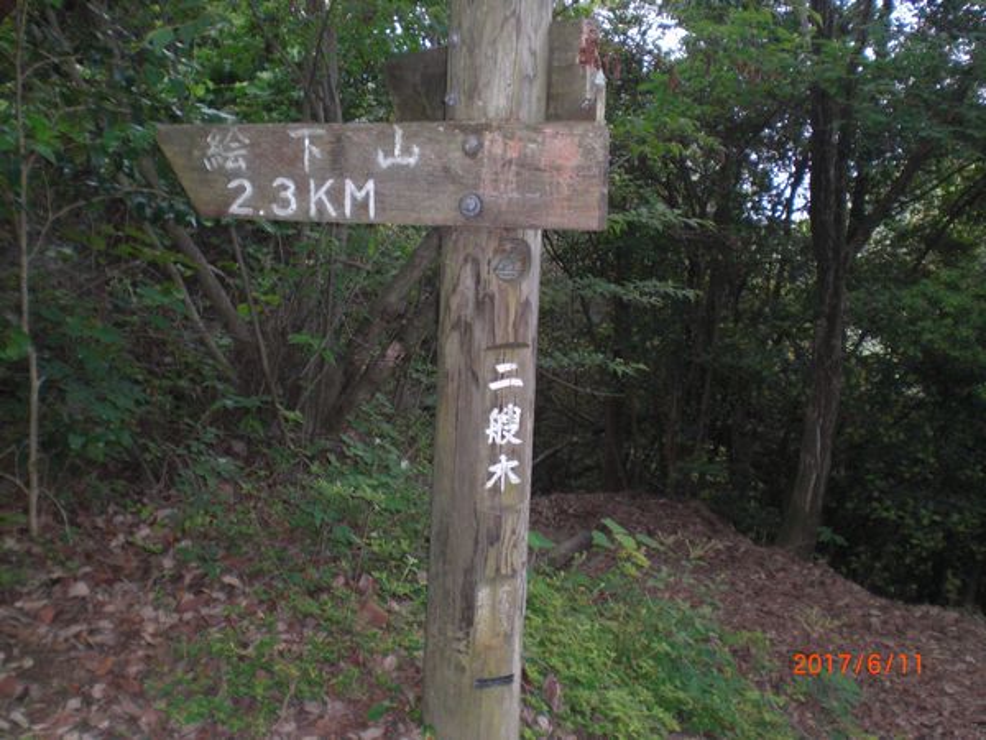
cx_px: 493
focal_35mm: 38
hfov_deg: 49.0
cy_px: 370
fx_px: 1082
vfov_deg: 37.7
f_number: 3.1
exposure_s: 1/60
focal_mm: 6.3
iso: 200
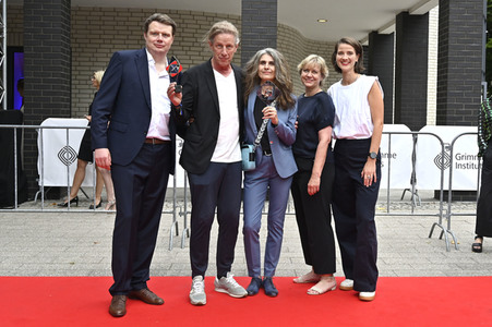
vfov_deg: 39.4
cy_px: 164
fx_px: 457
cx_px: 246
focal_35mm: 34
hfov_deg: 56.5
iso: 1250
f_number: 5.6
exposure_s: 1/500
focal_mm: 33.5
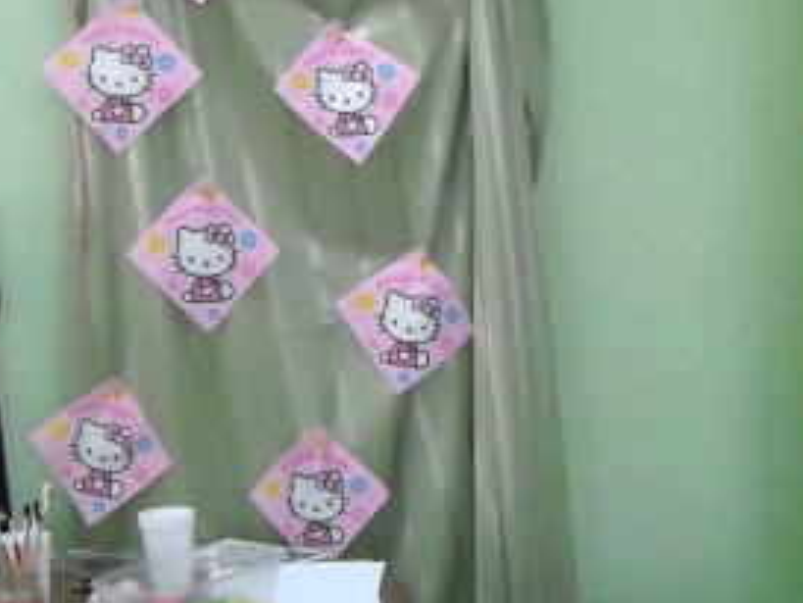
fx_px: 1787
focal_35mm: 77
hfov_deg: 25.3
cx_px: 503
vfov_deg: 19.1
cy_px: 397
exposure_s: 1/129
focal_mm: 5.7
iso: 800
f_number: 2.8
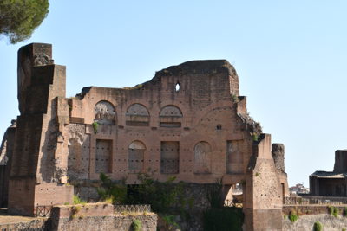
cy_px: 116
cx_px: 174
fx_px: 752
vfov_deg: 17.5
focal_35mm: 78
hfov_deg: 26.0
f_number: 5
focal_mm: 52
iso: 100
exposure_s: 1/500
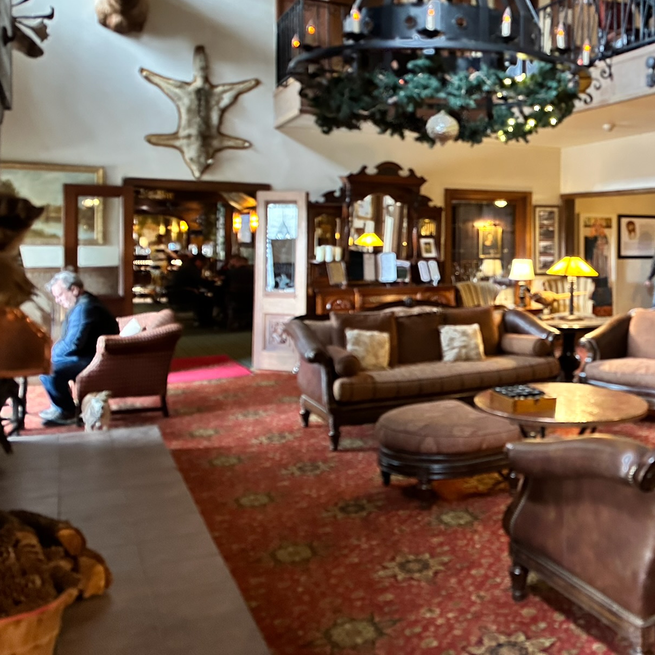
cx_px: 533
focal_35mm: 36
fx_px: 771
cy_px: 240
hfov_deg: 43.7
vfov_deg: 45.6
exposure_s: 1/60
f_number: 1.78
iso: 800
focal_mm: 6.86
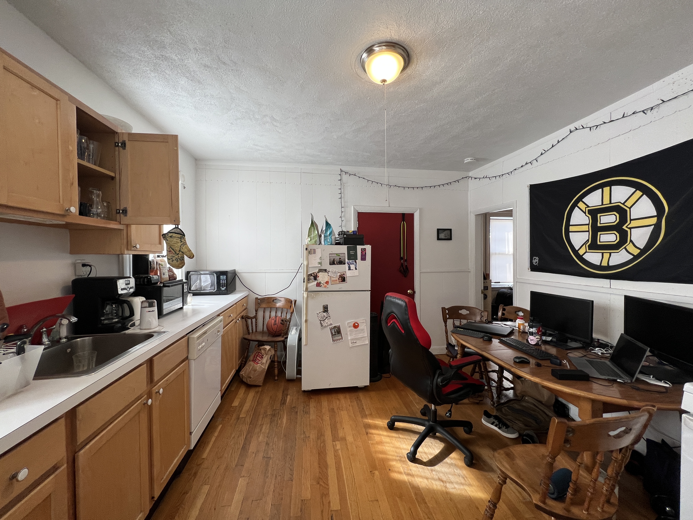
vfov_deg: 89.9
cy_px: 260
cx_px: 346
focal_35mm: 13
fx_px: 260
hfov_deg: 106.2
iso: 64
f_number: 1.8
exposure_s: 1/120
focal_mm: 1.57
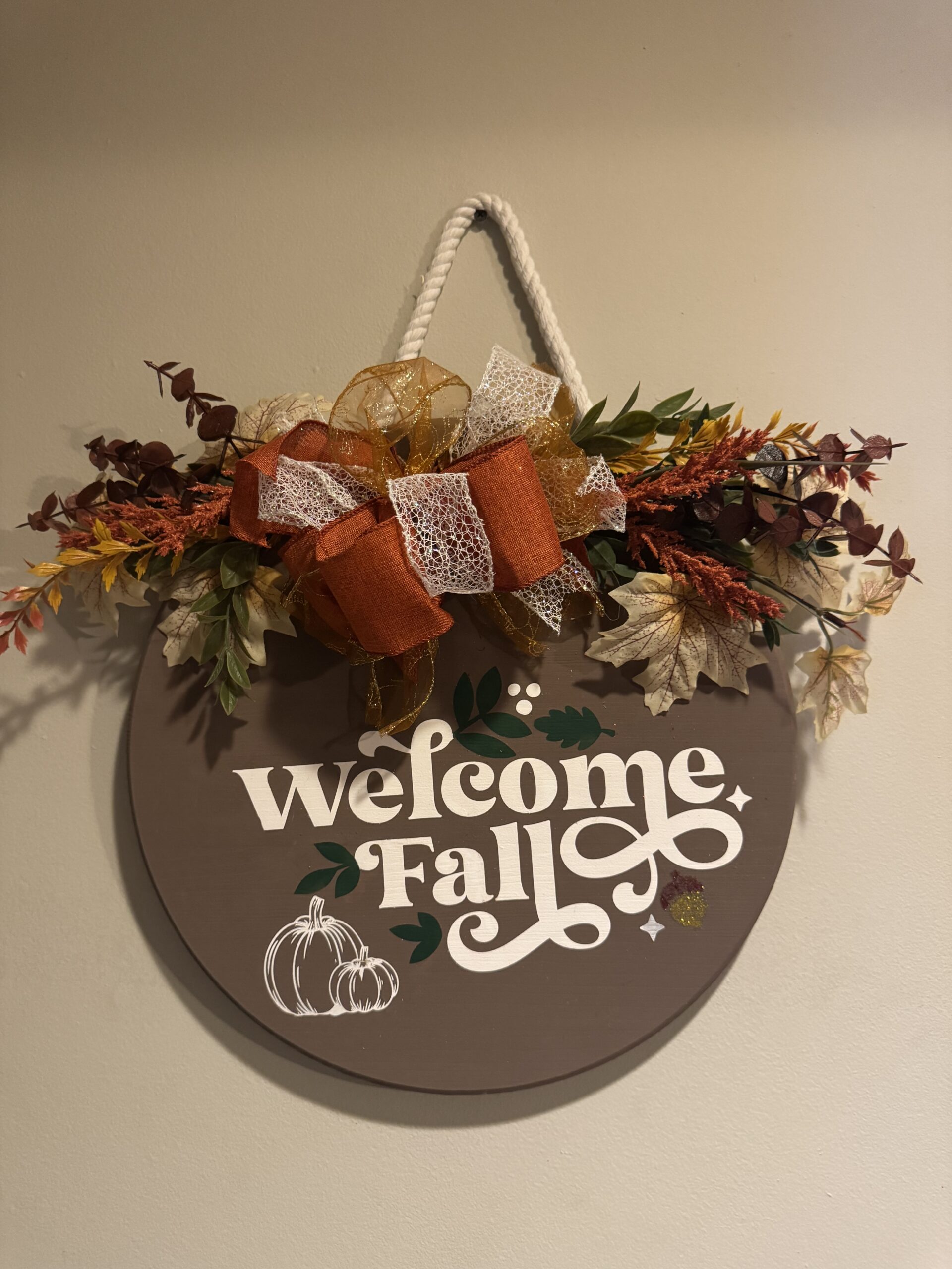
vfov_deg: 71.6
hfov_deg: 56.8
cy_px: 634
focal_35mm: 24
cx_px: 476
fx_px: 880
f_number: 1.78
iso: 800
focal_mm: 6.76
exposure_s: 1/60
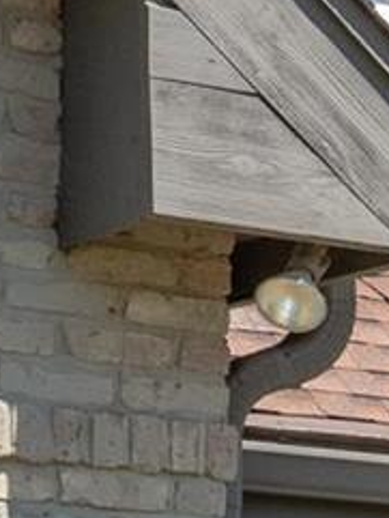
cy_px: 864
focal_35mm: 319
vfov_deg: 6.1
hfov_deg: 4.3
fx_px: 4775
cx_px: 1515
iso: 400
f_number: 8
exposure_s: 1/500
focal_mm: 25
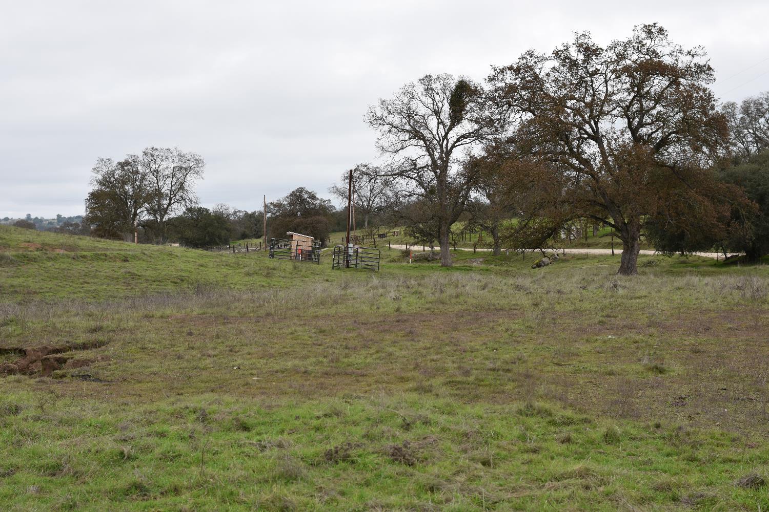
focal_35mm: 52
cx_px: 384
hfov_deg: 37.9
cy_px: 256
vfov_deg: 25.8
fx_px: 1121
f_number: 5
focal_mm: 35
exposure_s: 1/250
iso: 100
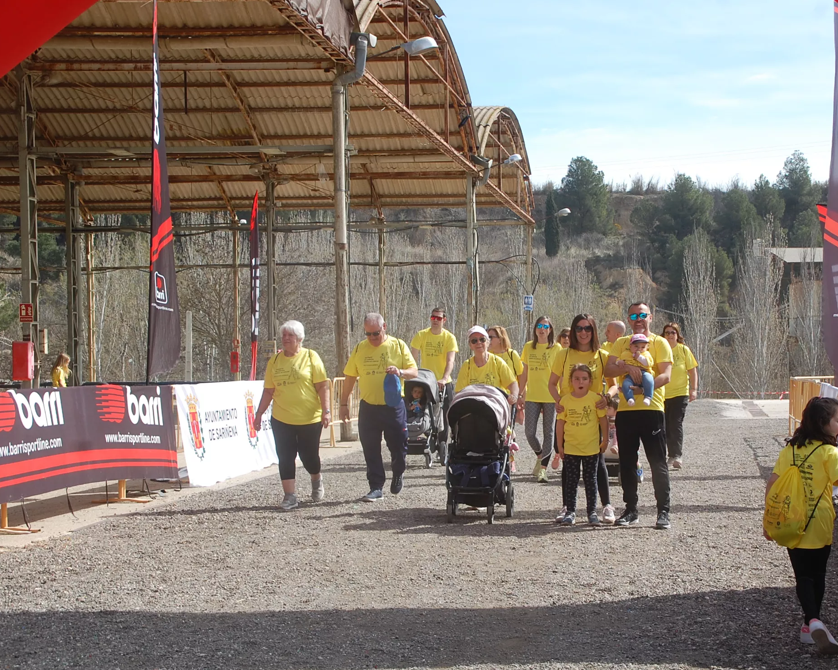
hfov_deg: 29.1
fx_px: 1612
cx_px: 504
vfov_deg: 23.5
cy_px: 337
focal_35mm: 65
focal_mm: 38
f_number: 9
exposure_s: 1/320
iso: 200
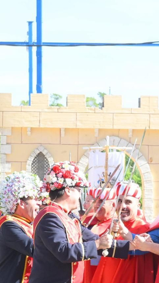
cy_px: 235
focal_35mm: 238
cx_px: 112
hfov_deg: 5.1
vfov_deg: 9.0
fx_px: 1784
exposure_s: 1/800
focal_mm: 50
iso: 800
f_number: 8
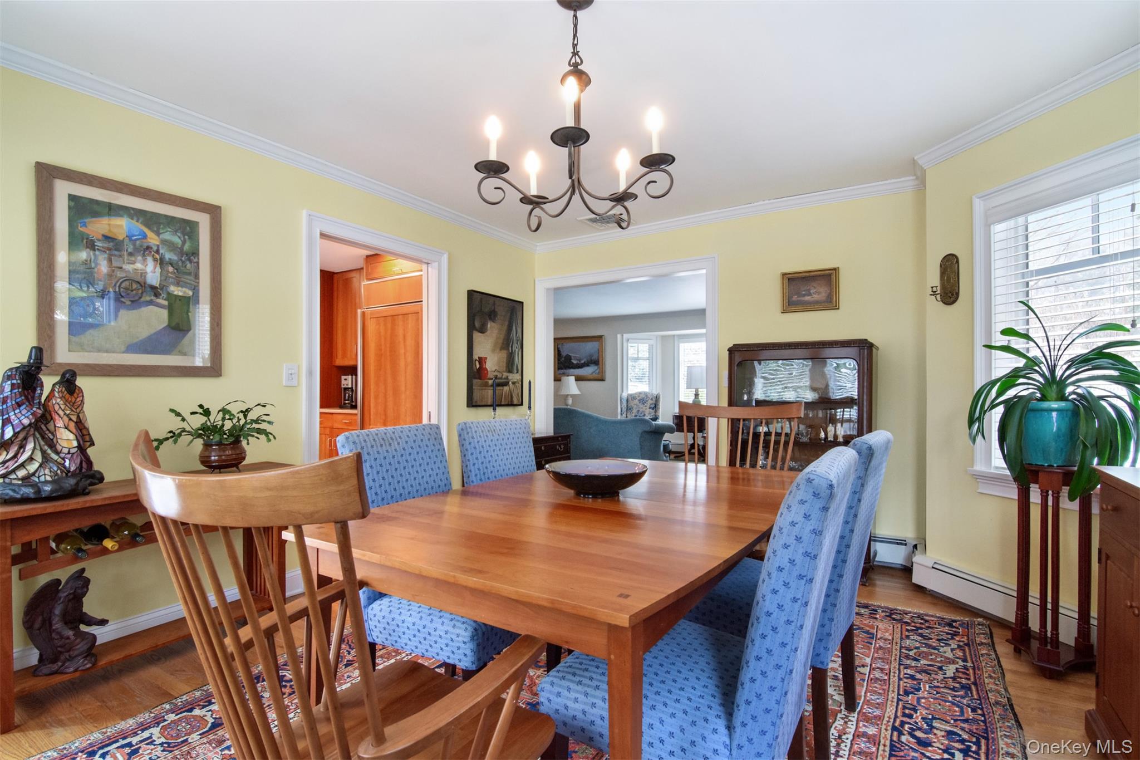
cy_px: 380
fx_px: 522
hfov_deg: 95.0
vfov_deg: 72.0
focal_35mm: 16
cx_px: 570
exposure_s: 1/3
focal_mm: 11
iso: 800
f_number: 11
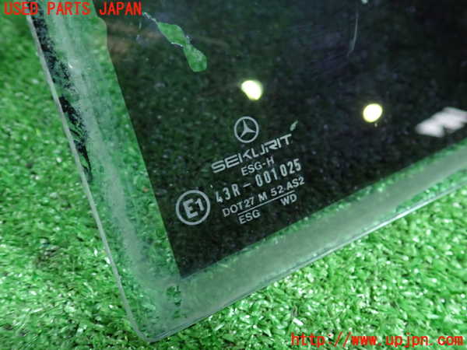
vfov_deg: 46.8
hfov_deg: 60.0
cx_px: 234
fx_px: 405
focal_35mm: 30
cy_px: 175
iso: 500
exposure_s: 1/30
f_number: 2.3
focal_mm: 5.4
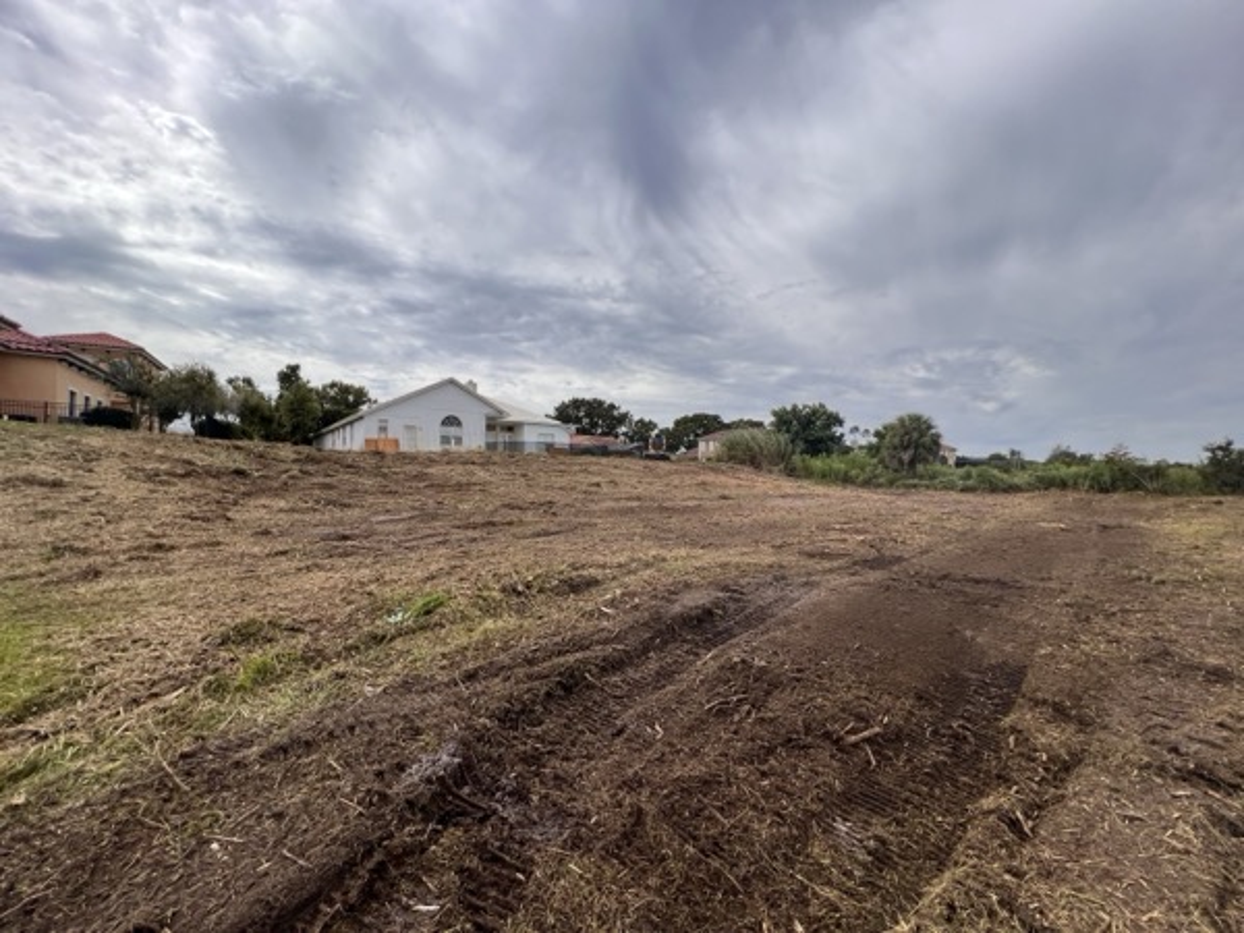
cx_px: 622
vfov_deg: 89.9
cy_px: 466
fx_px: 467
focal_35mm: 13
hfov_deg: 106.2
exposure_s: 1/2053
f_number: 1.8
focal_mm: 1.57
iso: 32
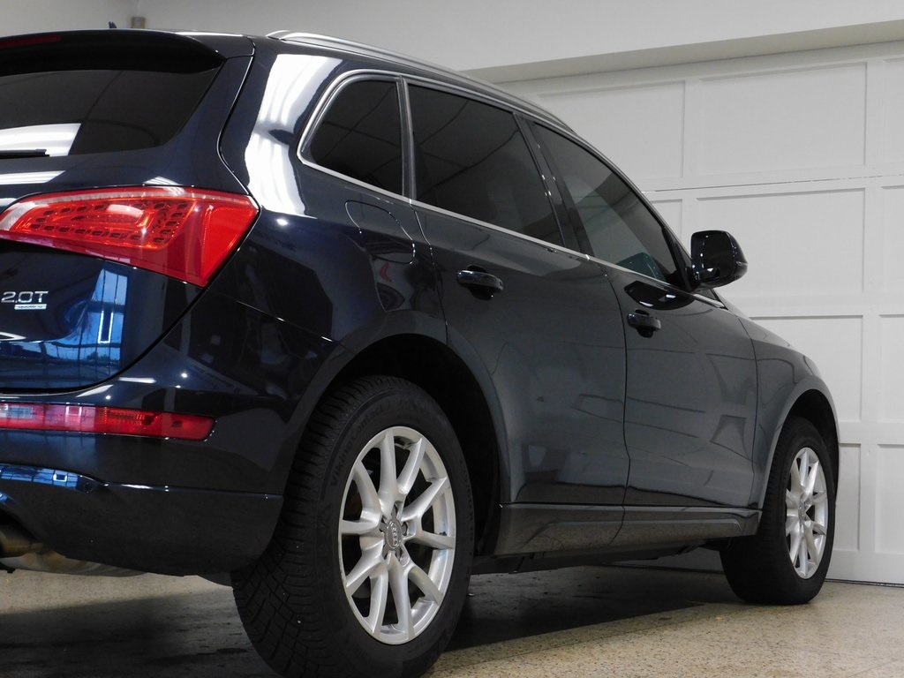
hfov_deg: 32.7
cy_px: 339
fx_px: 1541
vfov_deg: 24.8
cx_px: 452
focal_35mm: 59
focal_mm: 10.4
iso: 400
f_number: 4
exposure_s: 1/30
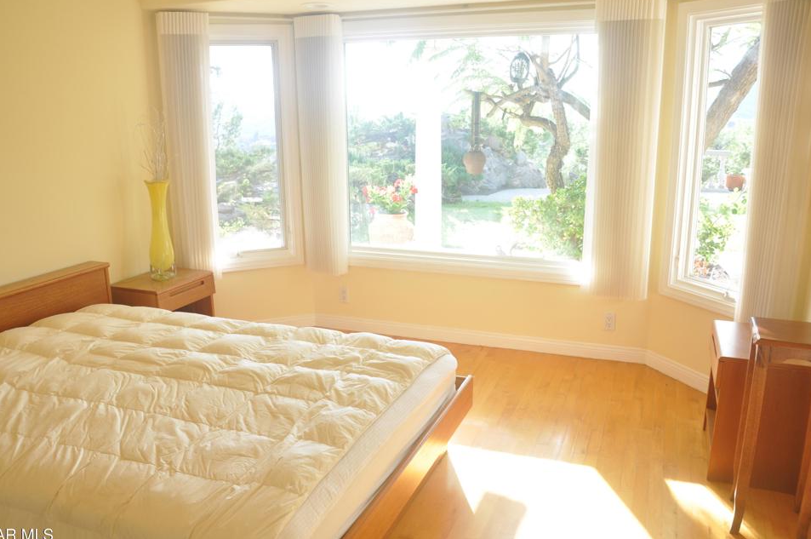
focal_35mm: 29
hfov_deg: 63.7
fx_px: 653
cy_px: 272
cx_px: 393
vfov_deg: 44.9
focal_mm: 18
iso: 200
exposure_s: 1/40
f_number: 6.3
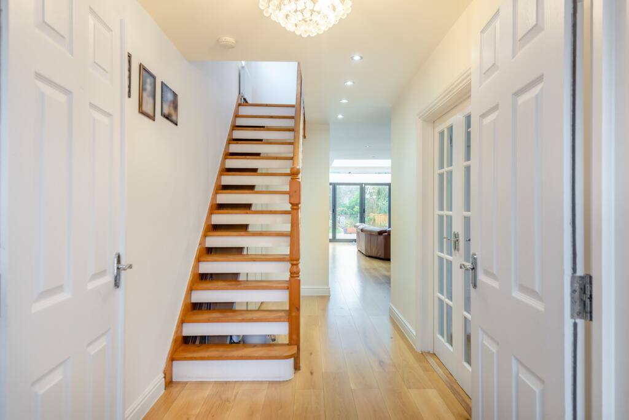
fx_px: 402
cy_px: 210
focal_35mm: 23
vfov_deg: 55.2
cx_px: 314
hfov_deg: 76.1
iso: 125
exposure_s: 1/6
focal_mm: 23
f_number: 8
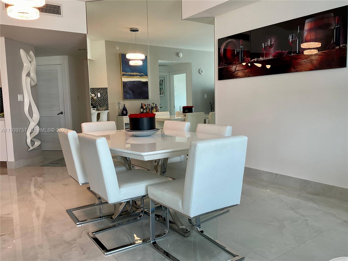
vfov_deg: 48.2
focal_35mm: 29
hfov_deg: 61.7
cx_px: 174
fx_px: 292
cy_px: 130
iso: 50
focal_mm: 3
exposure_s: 1/120
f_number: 1.8
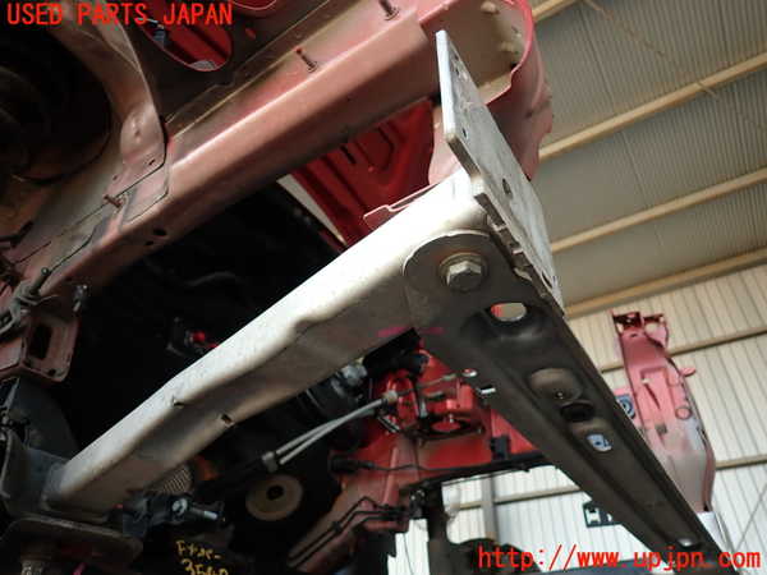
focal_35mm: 25
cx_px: 384
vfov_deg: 54.9
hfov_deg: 69.4
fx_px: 554
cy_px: 288
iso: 100
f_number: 2
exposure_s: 1/100
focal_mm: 4.5
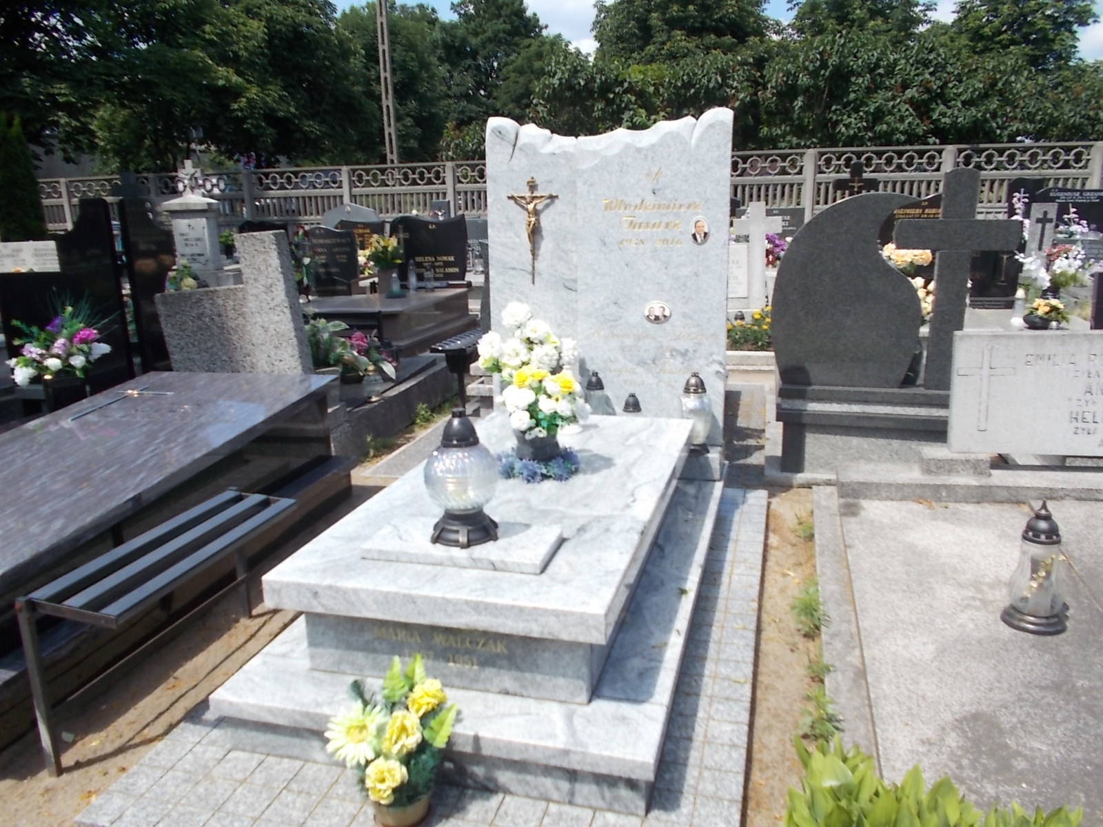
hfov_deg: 67.3
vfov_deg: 53.1
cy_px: 414
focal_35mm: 26
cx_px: 552
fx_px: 828
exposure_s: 1/125
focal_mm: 4.6
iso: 80
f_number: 8
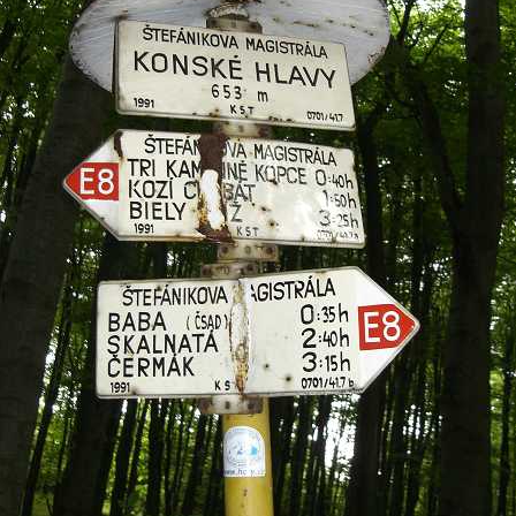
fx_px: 759
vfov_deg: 37.5
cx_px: 258
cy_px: 243
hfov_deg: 37.6
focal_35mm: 45
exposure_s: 1/60
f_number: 3.1
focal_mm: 6.3
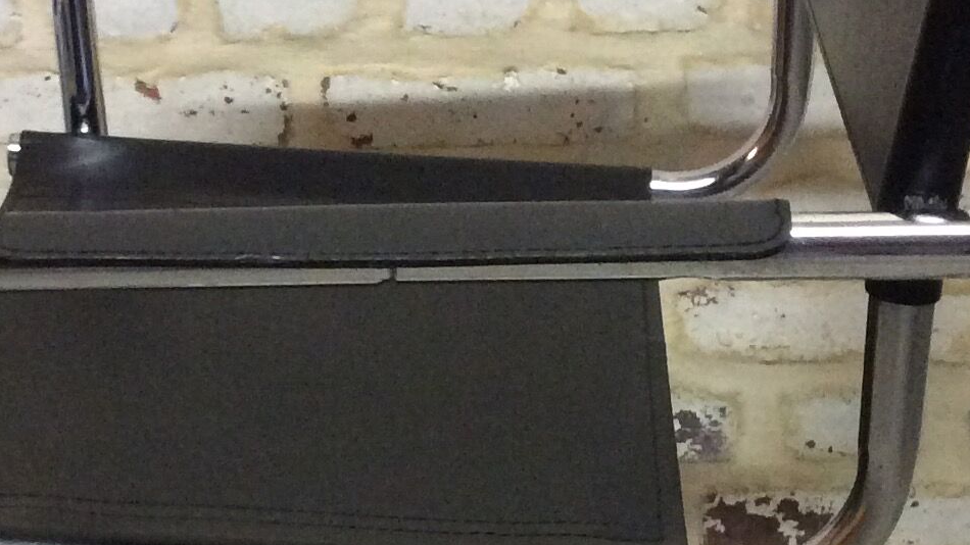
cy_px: 505
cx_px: 480
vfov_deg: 12.6
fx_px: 2443
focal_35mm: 95
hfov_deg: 22.5
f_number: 2.4
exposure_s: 1/20
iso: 250
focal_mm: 3.3
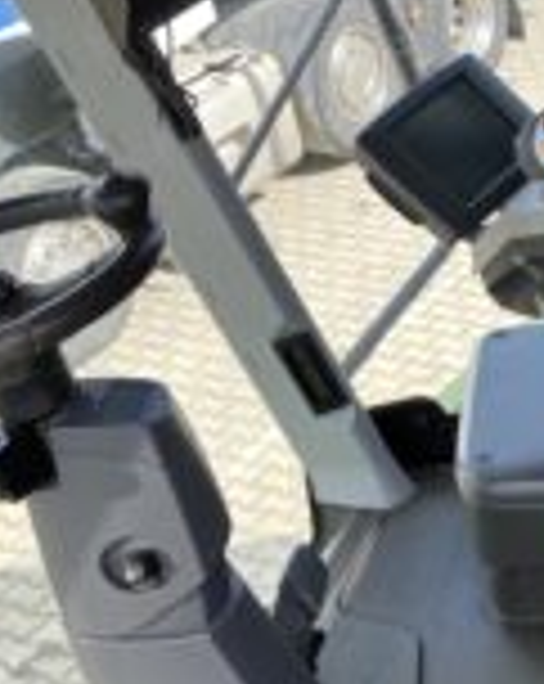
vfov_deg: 26.4
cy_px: 436
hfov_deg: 19.5
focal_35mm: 72
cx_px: 715
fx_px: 1453
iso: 32
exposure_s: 1/217
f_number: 1.8
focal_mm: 3.99
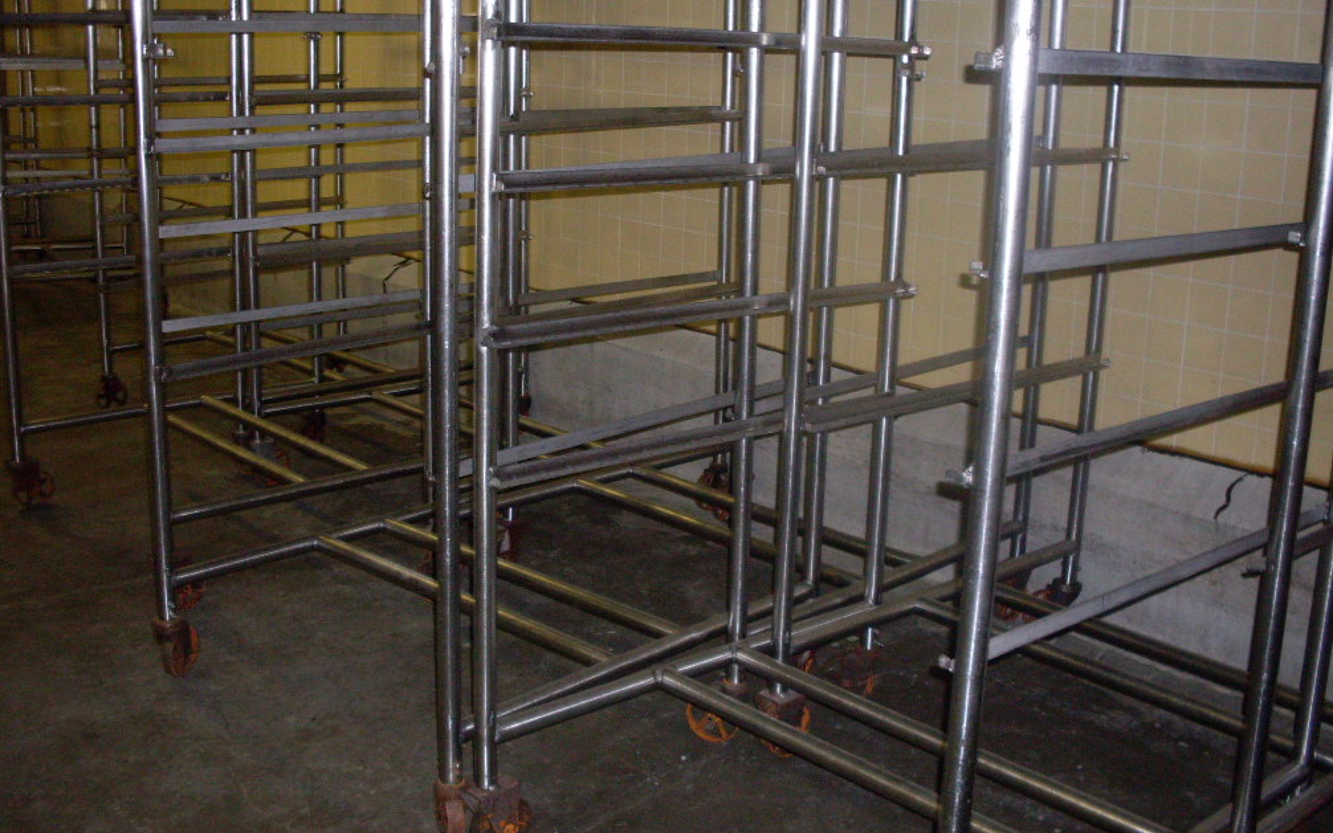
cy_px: 360
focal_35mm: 41
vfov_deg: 31.2
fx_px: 1490
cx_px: 666
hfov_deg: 48.2
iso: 120
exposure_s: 1/45
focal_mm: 6.3
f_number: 2.8
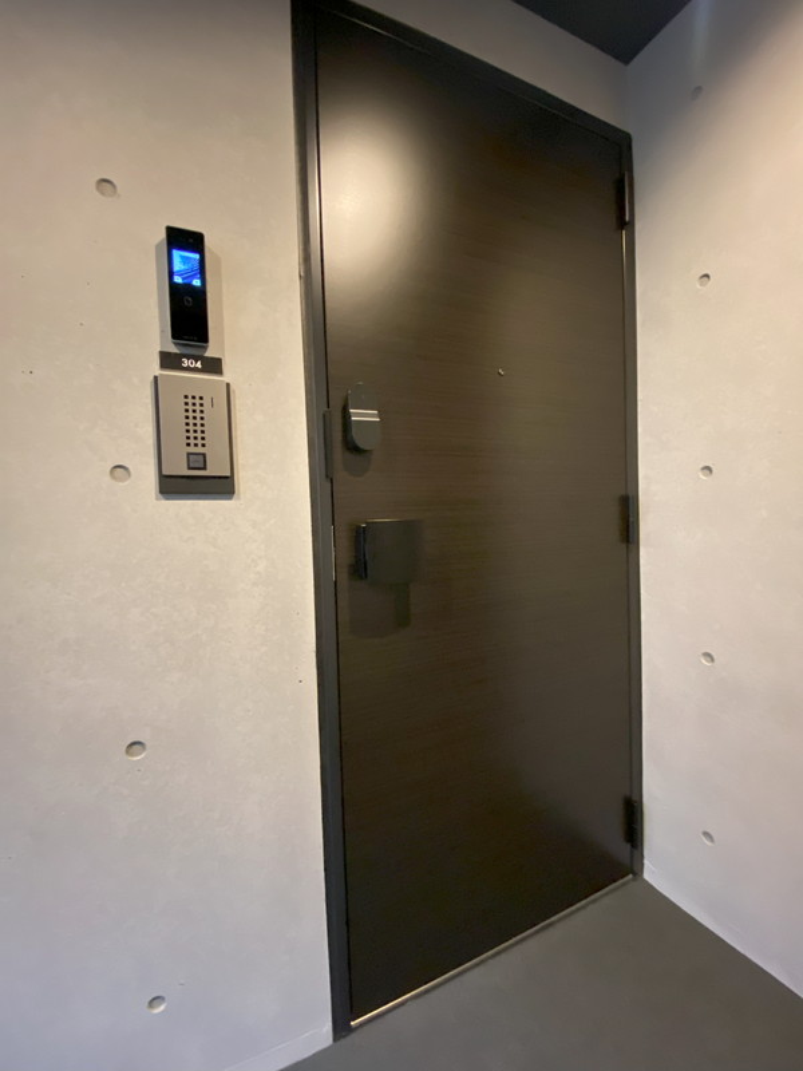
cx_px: 402
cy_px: 536
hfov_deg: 89.9
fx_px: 402
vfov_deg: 106.2
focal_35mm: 13
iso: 1000
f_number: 2.4
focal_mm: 1.54
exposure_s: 1/25
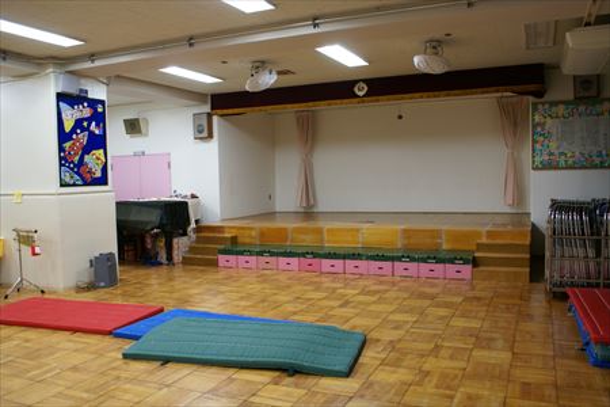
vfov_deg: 43.6
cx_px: 305
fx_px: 508
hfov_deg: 61.9
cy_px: 204
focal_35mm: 30
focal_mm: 20
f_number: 4
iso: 250
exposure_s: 1/40
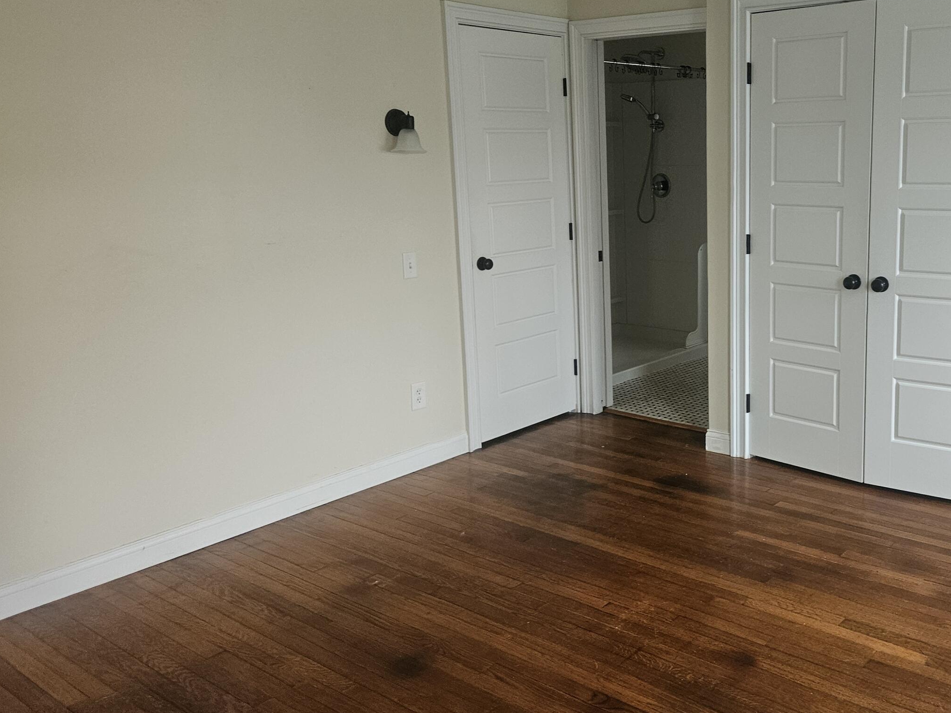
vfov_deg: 41.7
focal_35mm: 34
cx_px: 690
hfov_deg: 52.1
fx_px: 934
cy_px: 310
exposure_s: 1/120
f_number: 1.8
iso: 320
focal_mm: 5.4
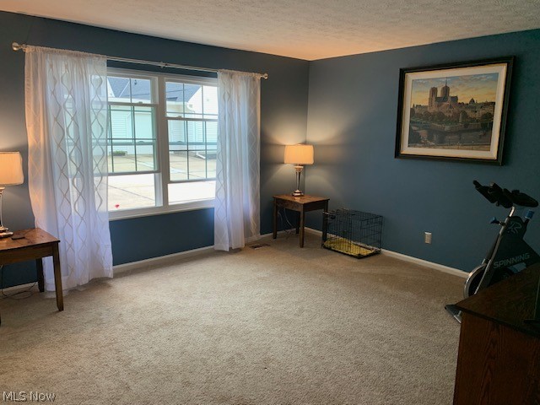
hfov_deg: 67.3
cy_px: 202
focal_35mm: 26
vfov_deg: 53.1
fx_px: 406
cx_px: 270
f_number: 1.8
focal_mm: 4.25
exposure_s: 1/60
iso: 64
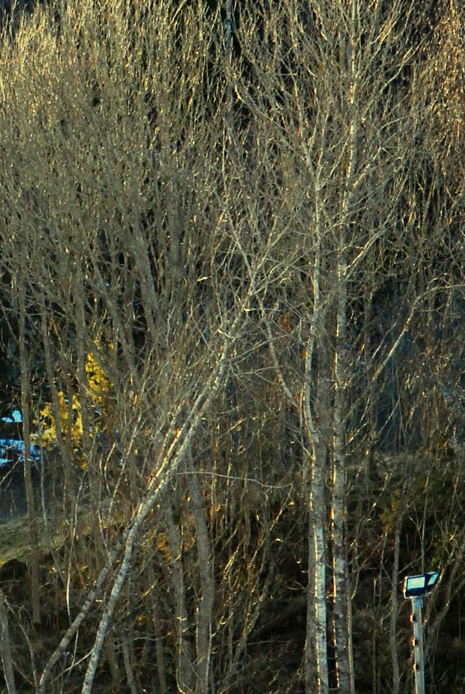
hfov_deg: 3.4
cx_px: -195
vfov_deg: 5.1
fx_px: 7860
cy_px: 271
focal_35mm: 407
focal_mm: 90
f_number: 5.6
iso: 640
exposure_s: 1/500
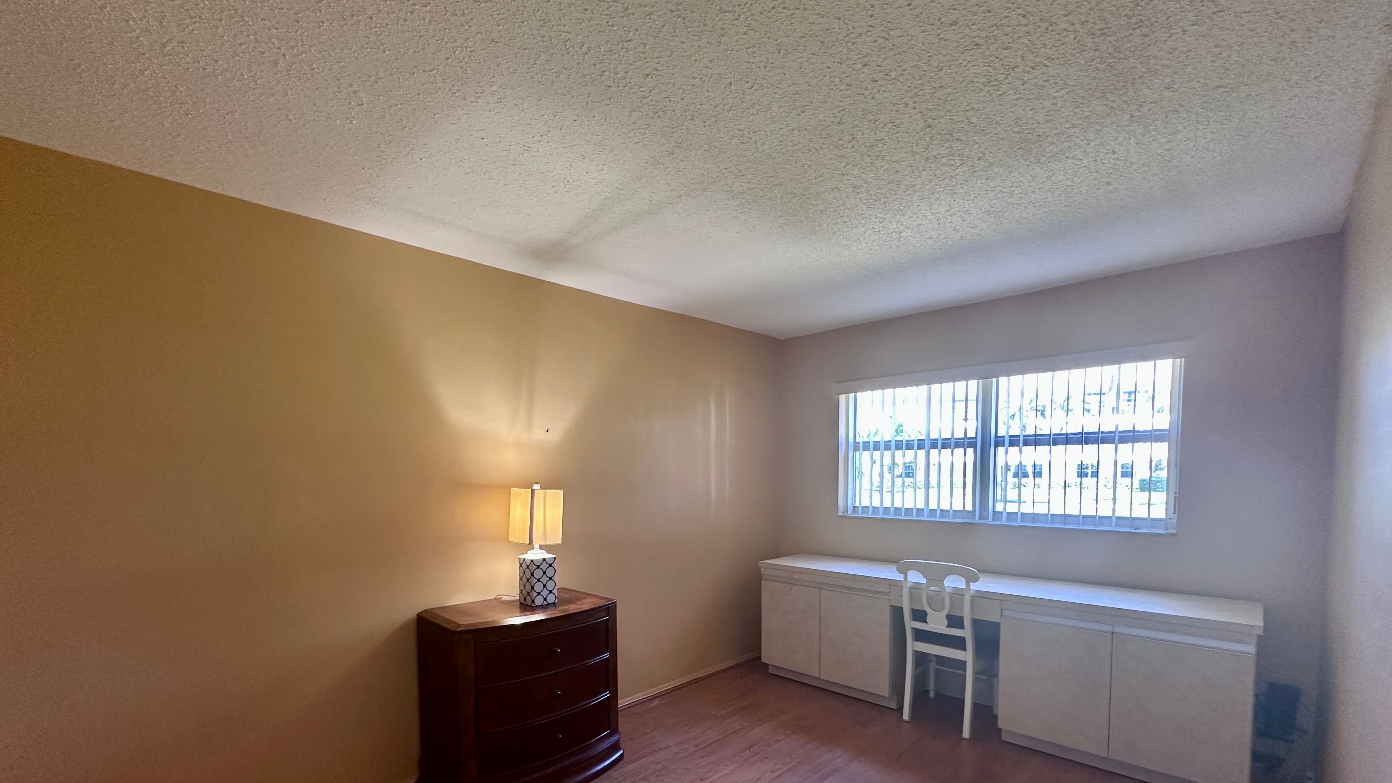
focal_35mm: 16
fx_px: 591
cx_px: 667
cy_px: 506
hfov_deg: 99.3
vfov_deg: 65.7
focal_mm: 2.22
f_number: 2.2
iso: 250
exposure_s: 1/60
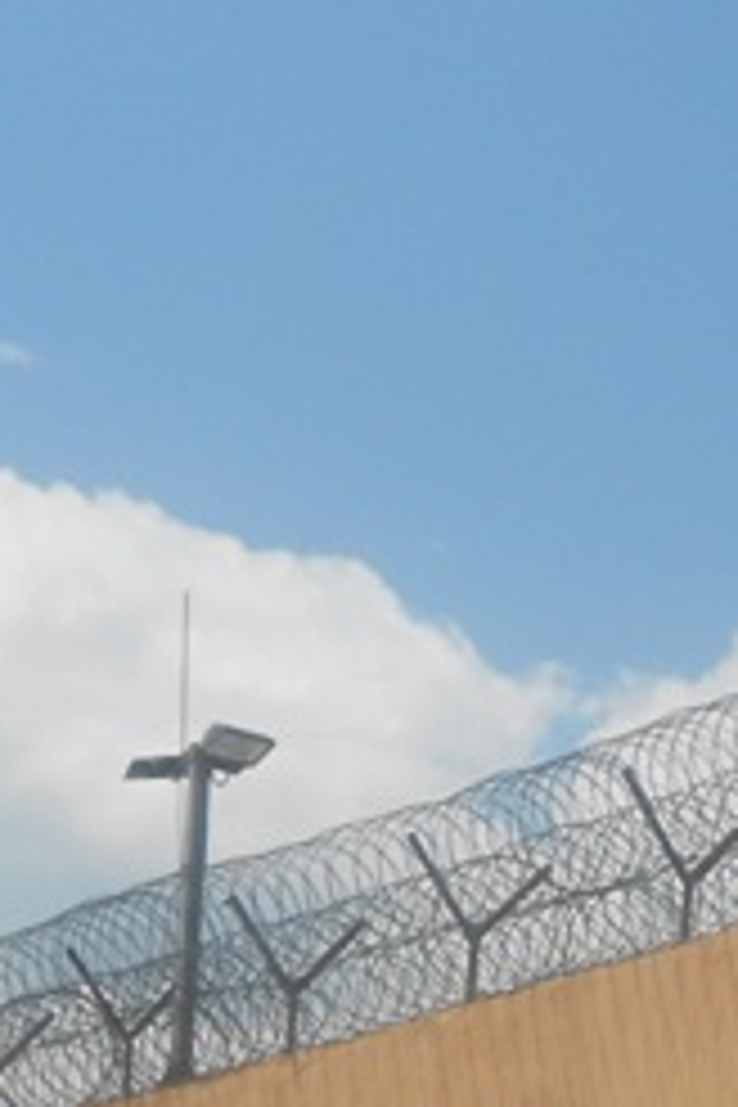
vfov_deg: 12.7
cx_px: 837
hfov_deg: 8.6
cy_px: 1220
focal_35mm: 159
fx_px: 4889
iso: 80
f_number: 4.5
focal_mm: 8.8
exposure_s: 1/1250
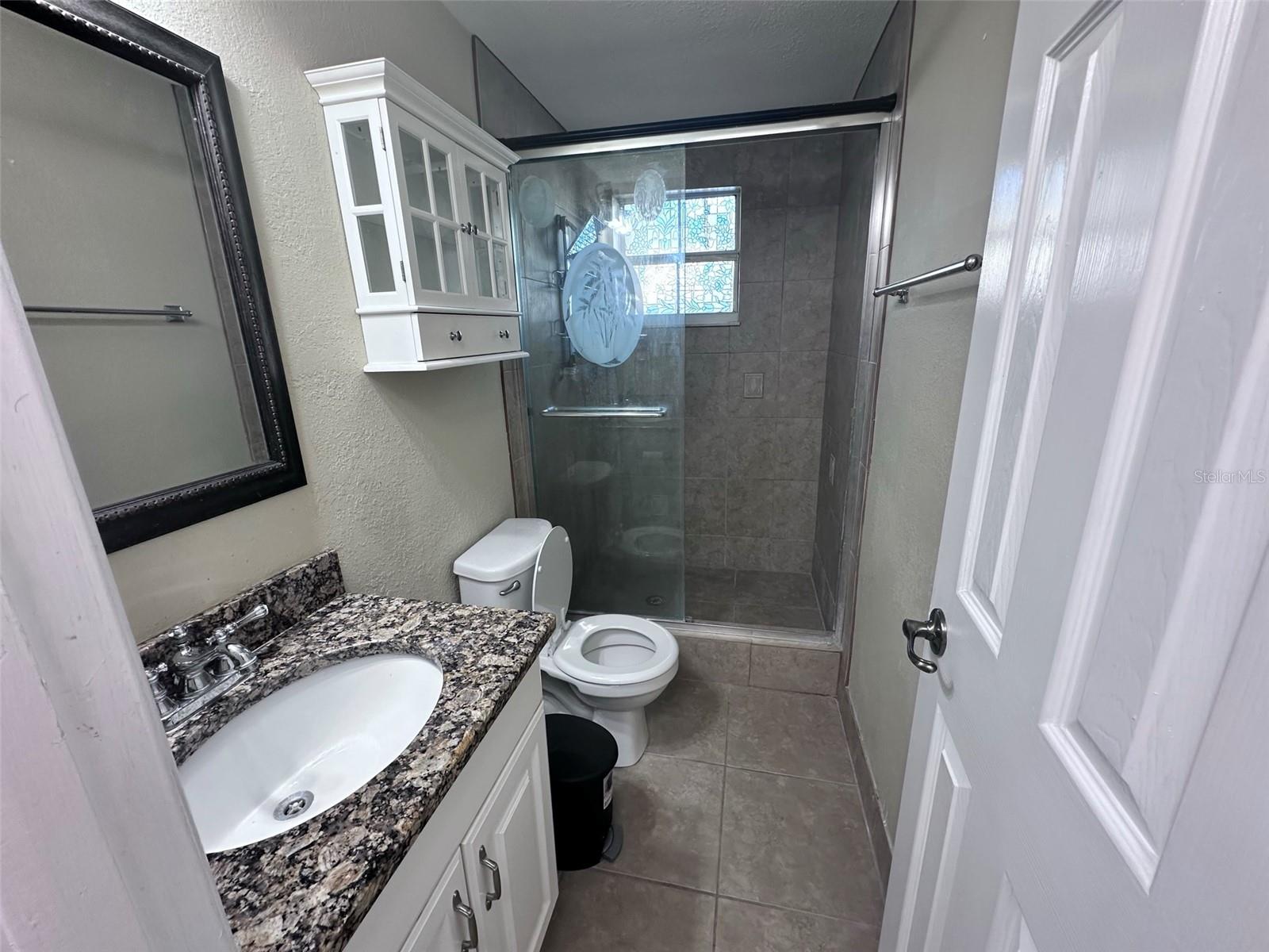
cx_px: 634
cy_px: 476
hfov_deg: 102.1
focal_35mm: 14
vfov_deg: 85.7
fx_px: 513
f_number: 2.2
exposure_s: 1/60
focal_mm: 2.22
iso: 160
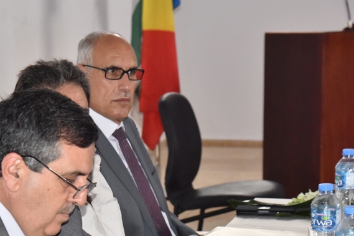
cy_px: 211
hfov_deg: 16.1
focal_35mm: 126
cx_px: 70
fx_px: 1239
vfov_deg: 10.8
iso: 2500
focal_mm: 70
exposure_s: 1/125
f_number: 6.3
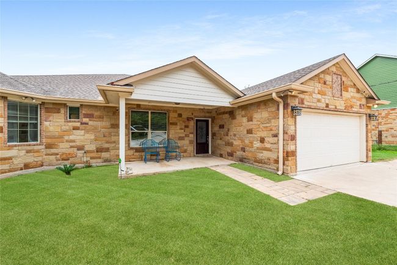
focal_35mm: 15
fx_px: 165
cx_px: 198
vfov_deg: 77.4
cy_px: 132
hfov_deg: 100.4
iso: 400
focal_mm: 15
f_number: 8
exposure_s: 1/640
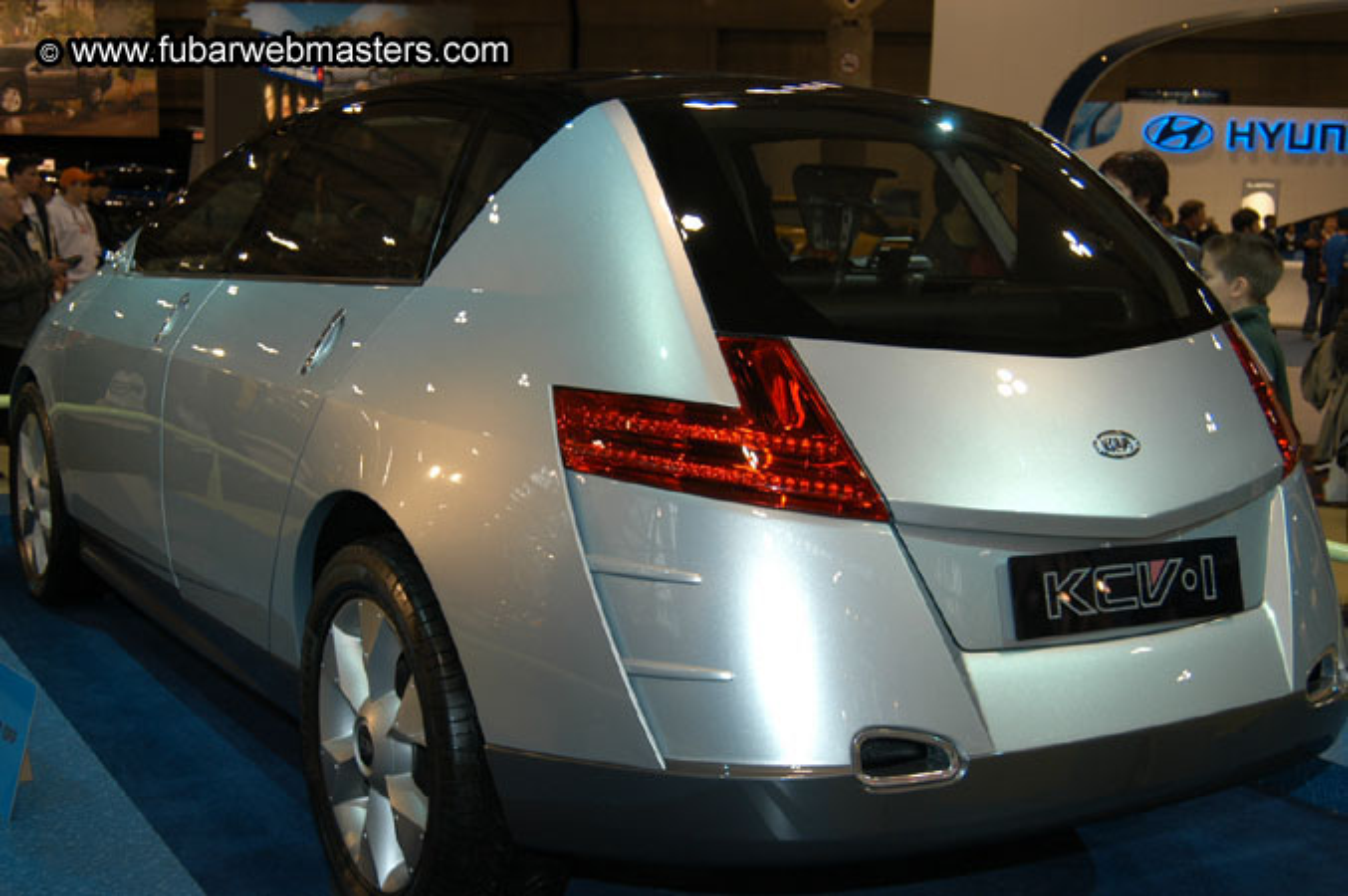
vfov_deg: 29.8
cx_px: 674
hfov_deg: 43.6
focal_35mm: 45
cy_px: 448
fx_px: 1683
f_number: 5
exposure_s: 1/60
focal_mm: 30
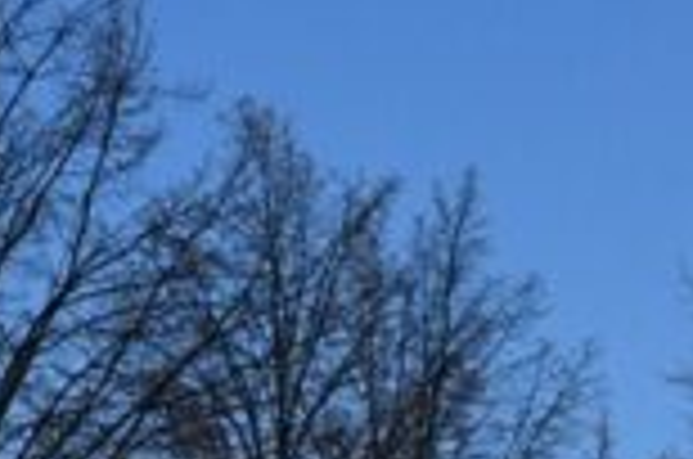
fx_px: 7300
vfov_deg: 3.6
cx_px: 2286
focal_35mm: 380
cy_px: 511
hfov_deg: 5.1
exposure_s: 1/1000
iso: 640
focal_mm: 38
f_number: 16
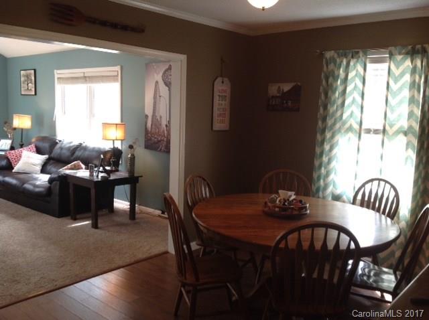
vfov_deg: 40.6
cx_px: 214
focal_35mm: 35
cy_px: 160
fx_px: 433
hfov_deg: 52.7
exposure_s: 1/30
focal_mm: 4.28
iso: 64
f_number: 2.4
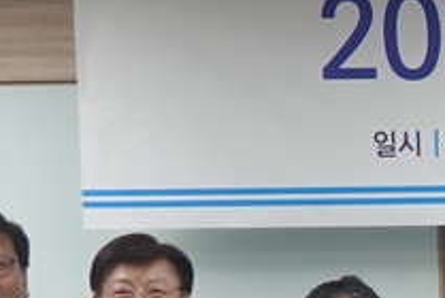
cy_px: 546
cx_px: 1086
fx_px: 2723
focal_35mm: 220
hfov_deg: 8.5
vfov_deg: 6.1
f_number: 3.5
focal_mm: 13.29
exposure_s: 1/40
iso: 160
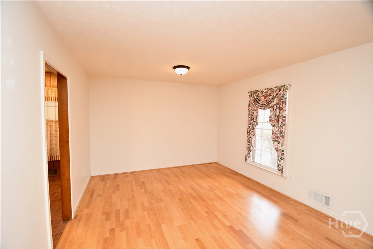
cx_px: 186
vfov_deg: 77.3
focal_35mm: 15
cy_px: 124
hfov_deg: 100.4
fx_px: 155
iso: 1100
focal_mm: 10
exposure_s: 1/60
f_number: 4
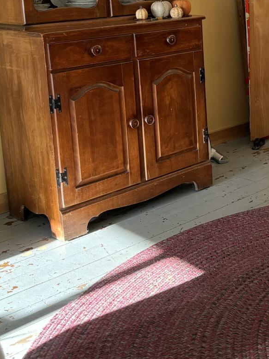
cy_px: 73
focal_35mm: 62
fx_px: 642
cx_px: 295
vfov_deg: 30.4
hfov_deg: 22.4
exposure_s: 1/121
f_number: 1.78
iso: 125
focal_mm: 6.76
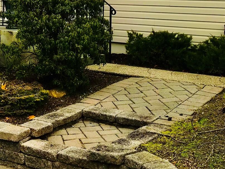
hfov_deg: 27.2
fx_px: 461
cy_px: -7
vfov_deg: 20.0
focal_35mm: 71
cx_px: 76
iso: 20
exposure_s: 1/431
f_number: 1.8
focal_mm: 3.99
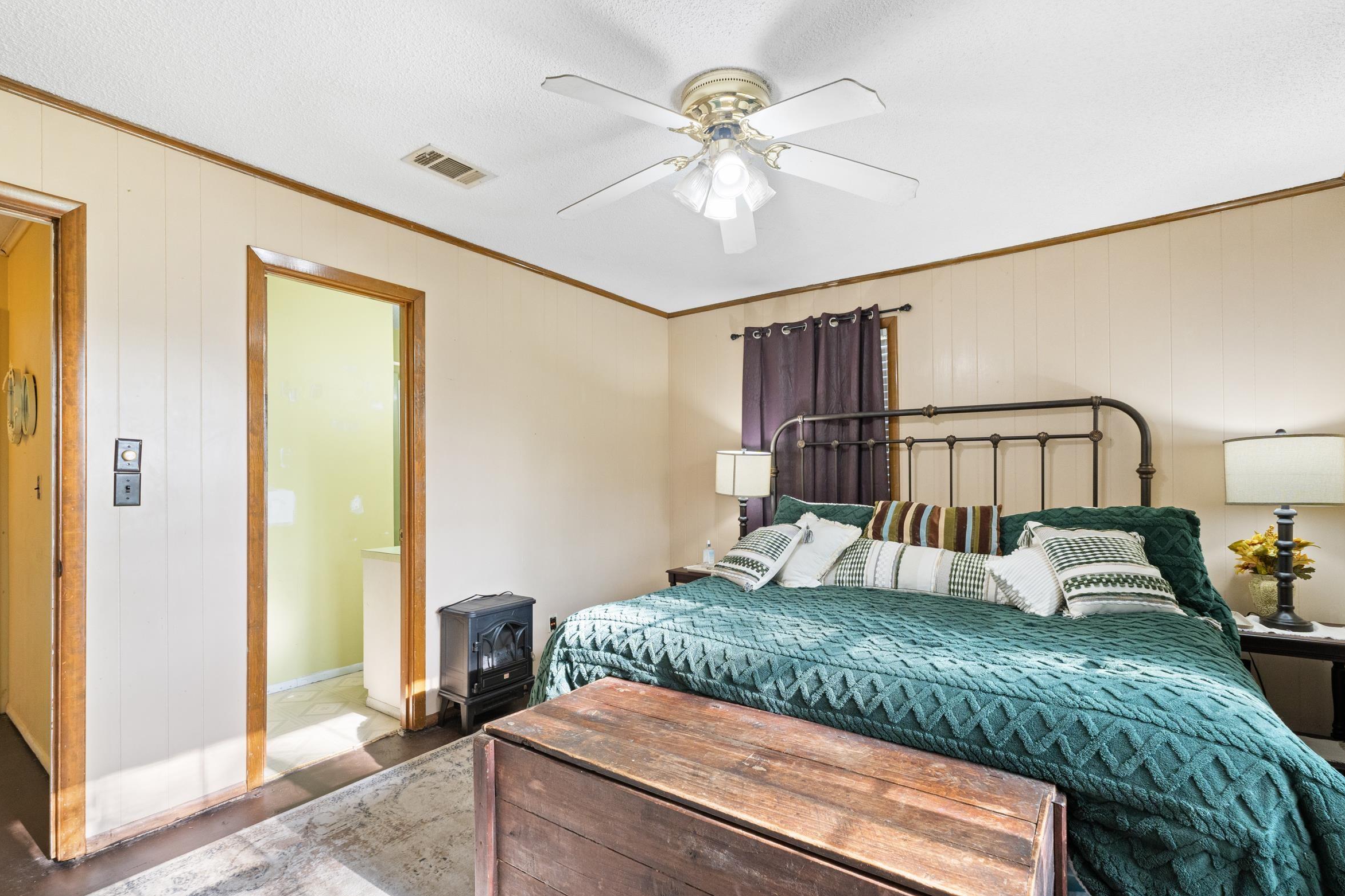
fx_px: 598
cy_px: 474
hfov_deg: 96.7
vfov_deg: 73.7
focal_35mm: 16
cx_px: 670
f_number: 7.1
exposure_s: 1/4
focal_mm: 10
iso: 400
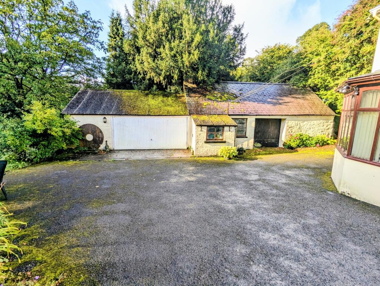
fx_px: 176
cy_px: 143
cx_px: 190
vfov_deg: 78.2
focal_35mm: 16
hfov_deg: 94.4
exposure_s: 1/375
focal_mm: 2.35
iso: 50
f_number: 2.2
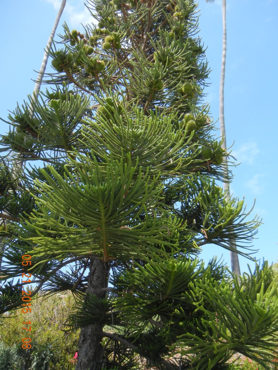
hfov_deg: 45.4
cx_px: 140
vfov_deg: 58.4
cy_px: 181
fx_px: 332
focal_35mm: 31
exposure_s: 1/525
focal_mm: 5.4
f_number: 3.5
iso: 160
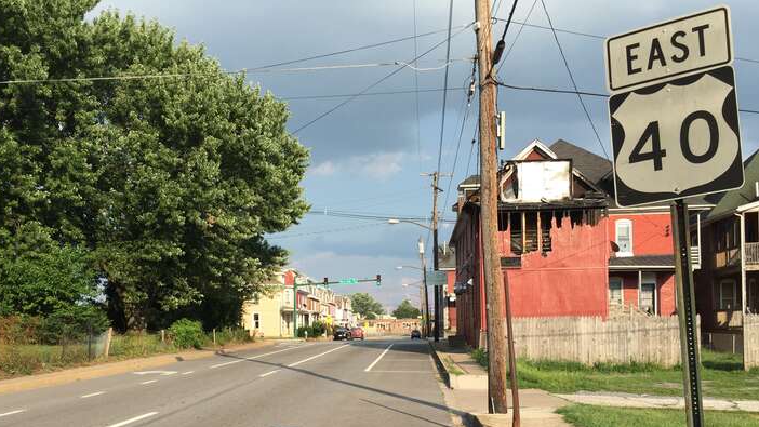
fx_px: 725
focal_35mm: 36
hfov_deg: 55.1
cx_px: 333
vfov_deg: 32.2
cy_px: 323
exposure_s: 1/1130
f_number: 2.2
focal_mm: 4.15
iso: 32
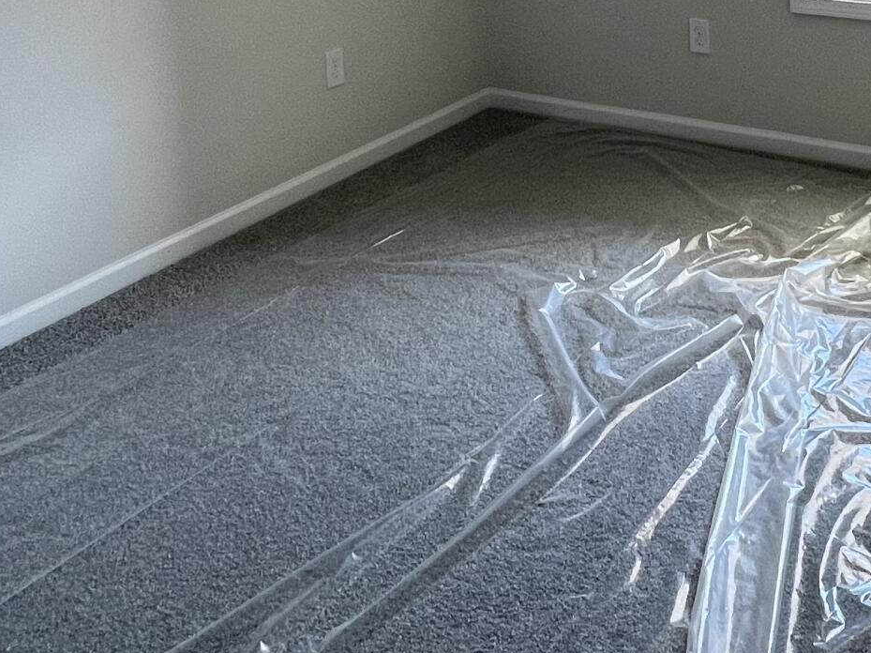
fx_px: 1056
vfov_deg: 28.9
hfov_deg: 43.4
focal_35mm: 42
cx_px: 648
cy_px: -164
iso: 80
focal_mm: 1.57
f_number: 1.8
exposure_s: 1/99
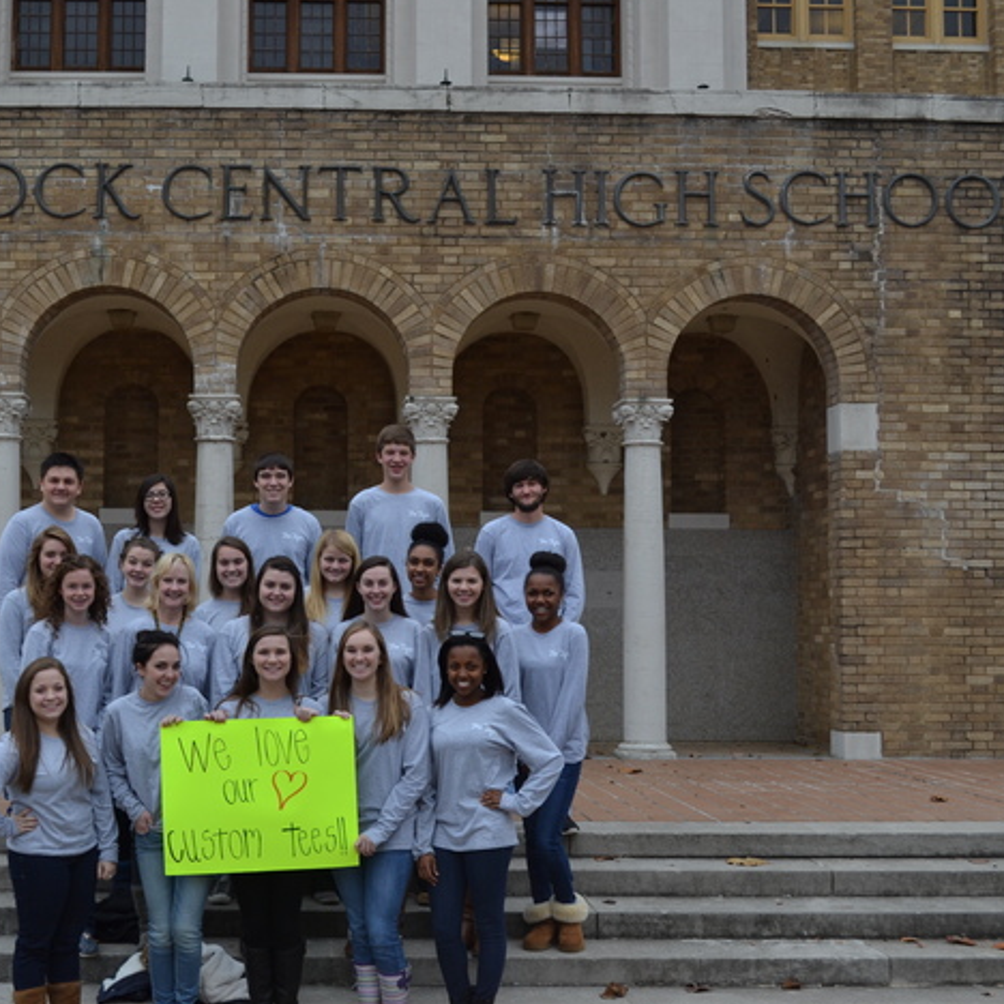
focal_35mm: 51
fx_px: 1674
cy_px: 502
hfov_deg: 33.1
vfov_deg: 33.4
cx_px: 328
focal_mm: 26
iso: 125
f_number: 5.6
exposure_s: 1/125
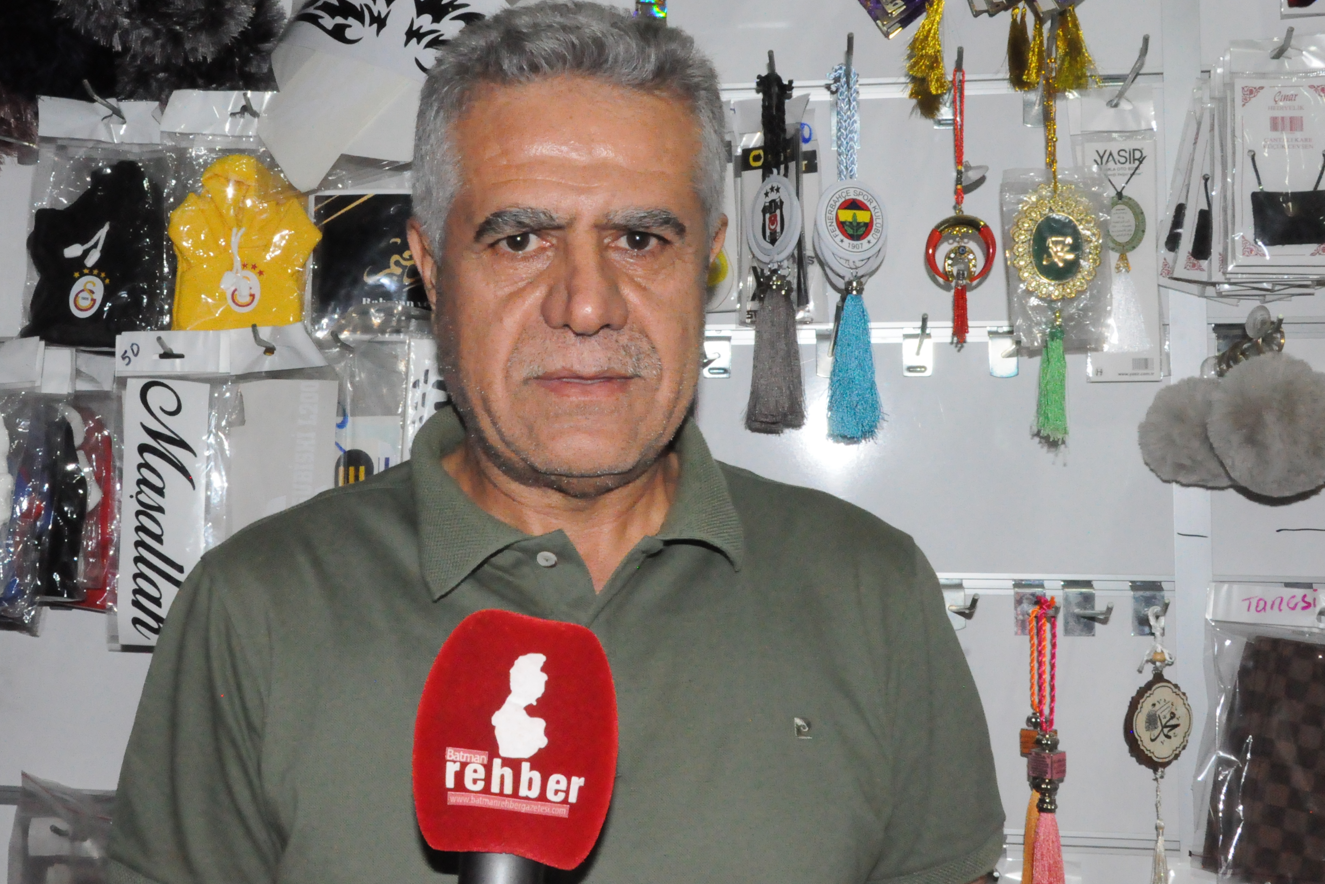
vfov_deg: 29.2
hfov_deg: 42.5
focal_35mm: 46
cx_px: 516
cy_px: 365
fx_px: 1693
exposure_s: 1/60
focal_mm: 24
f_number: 25
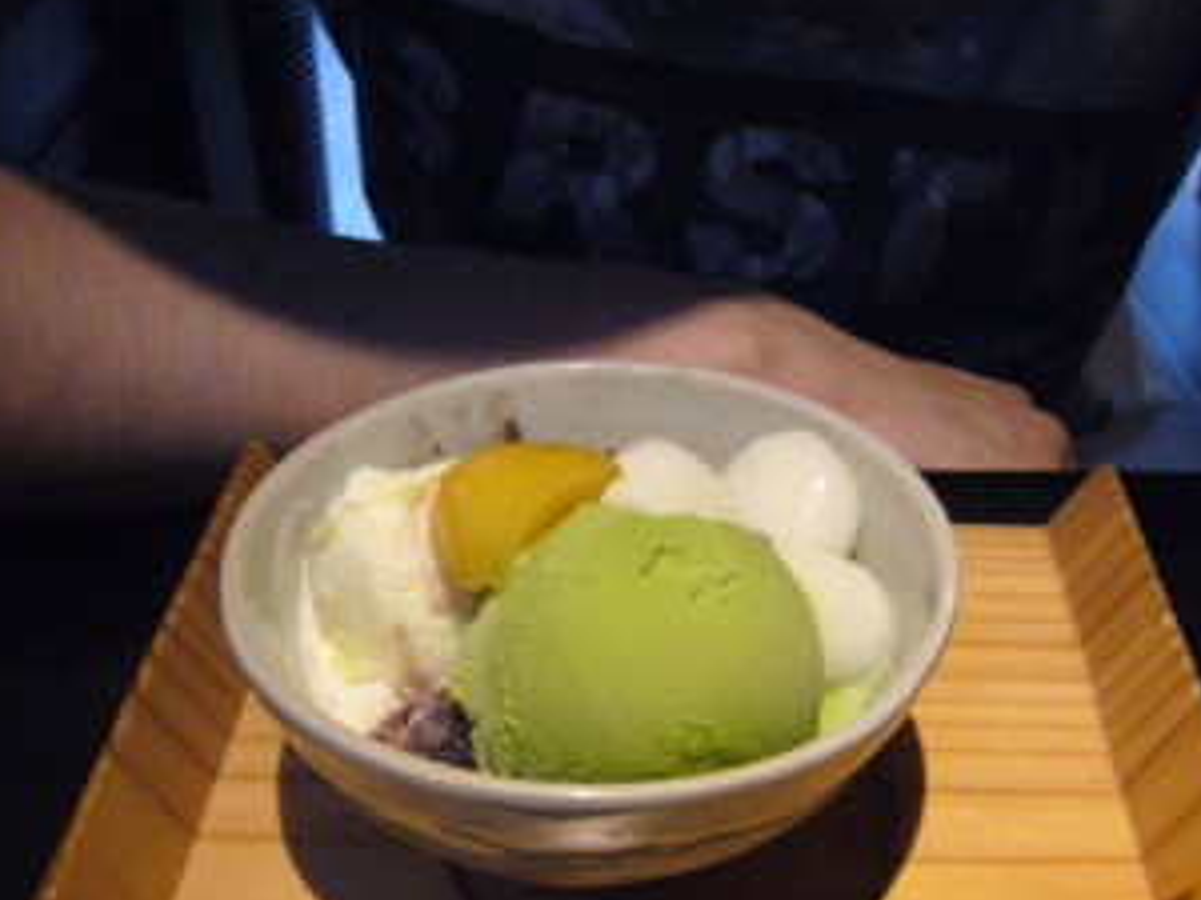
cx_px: 669
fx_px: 1457
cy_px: 660
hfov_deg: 44.7
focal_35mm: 42
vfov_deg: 33.7
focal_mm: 4.6
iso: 400
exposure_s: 1/50
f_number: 2.8
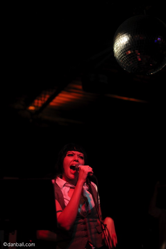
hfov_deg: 27.0
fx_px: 346
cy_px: 124
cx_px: 83
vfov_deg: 39.6
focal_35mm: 50
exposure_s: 1/60
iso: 250
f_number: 2
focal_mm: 50
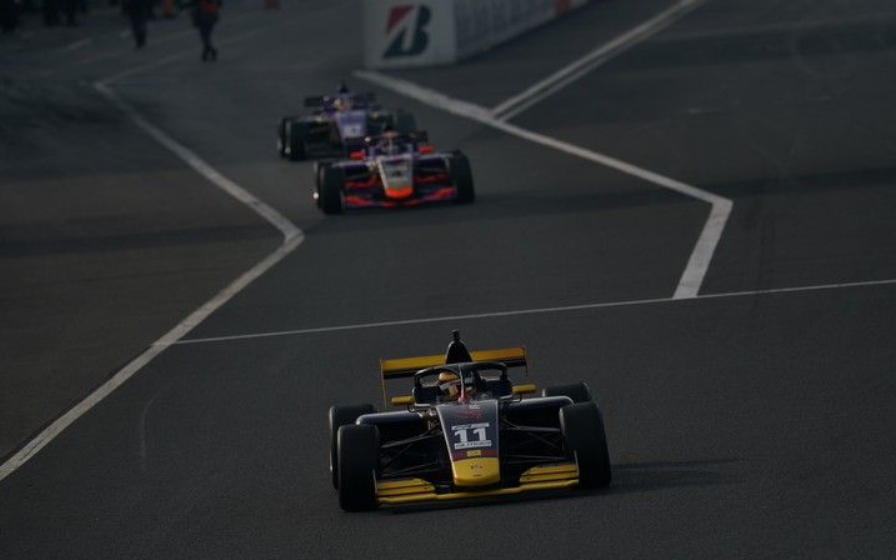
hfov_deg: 3.4
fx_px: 14992
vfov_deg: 2.1
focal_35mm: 614
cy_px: 288
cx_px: 449
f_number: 8
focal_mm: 600
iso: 250
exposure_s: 1/800
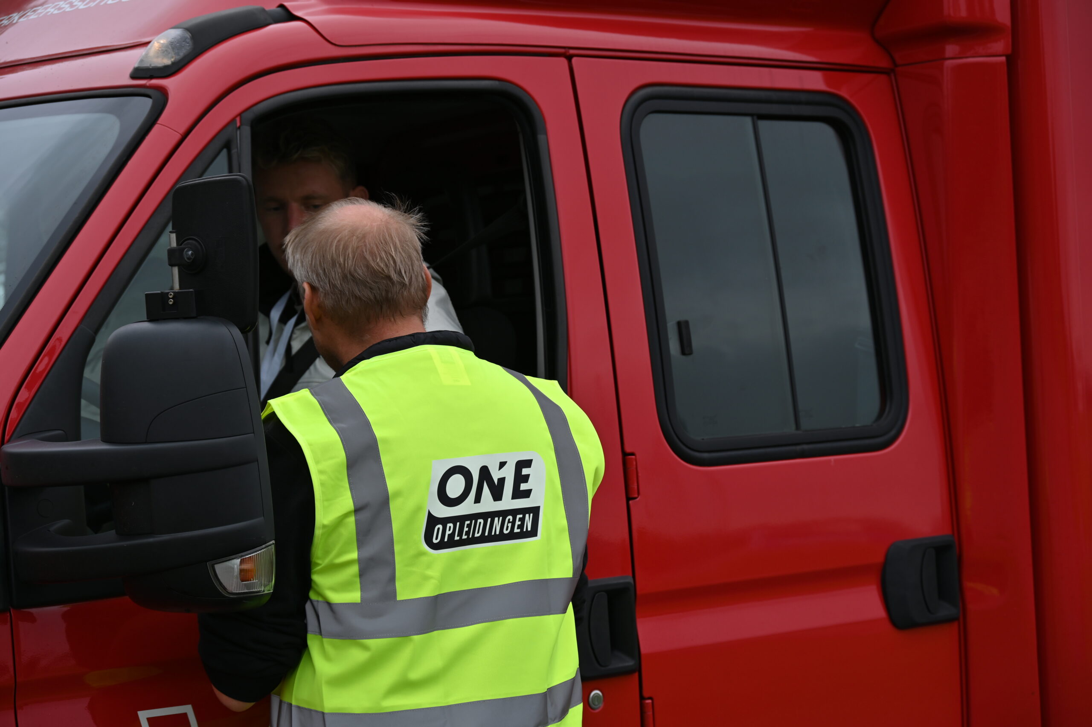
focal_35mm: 80
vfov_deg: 17.0
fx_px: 2425
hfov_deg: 25.4
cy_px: 364
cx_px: 546
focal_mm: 80
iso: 140
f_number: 6.3
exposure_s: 1/320
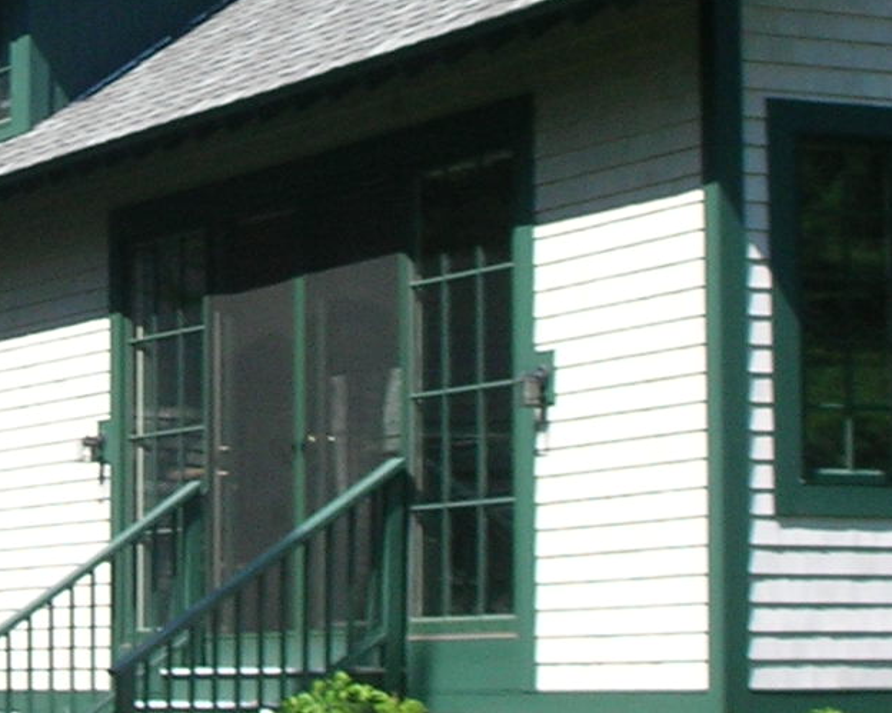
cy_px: 273
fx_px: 3748
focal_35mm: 142
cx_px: -74
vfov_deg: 10.9
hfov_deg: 13.3
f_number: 8.5
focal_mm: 5.8
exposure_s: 1/53.8
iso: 50
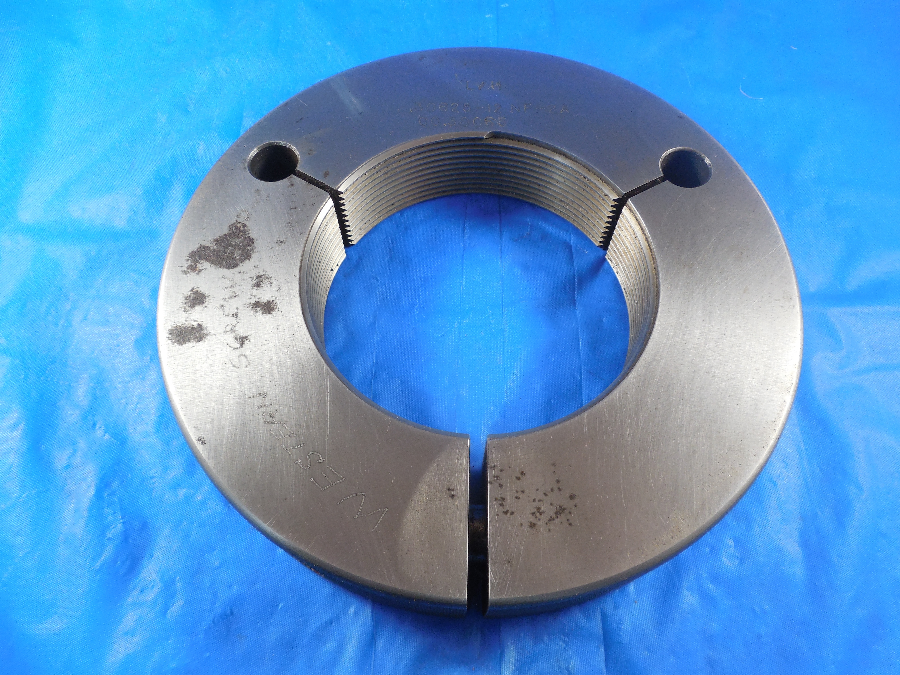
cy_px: 338
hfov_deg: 69.4
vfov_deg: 54.9
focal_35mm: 25
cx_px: 450
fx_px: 650
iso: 280
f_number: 3.3
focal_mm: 4.5
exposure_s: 1/30
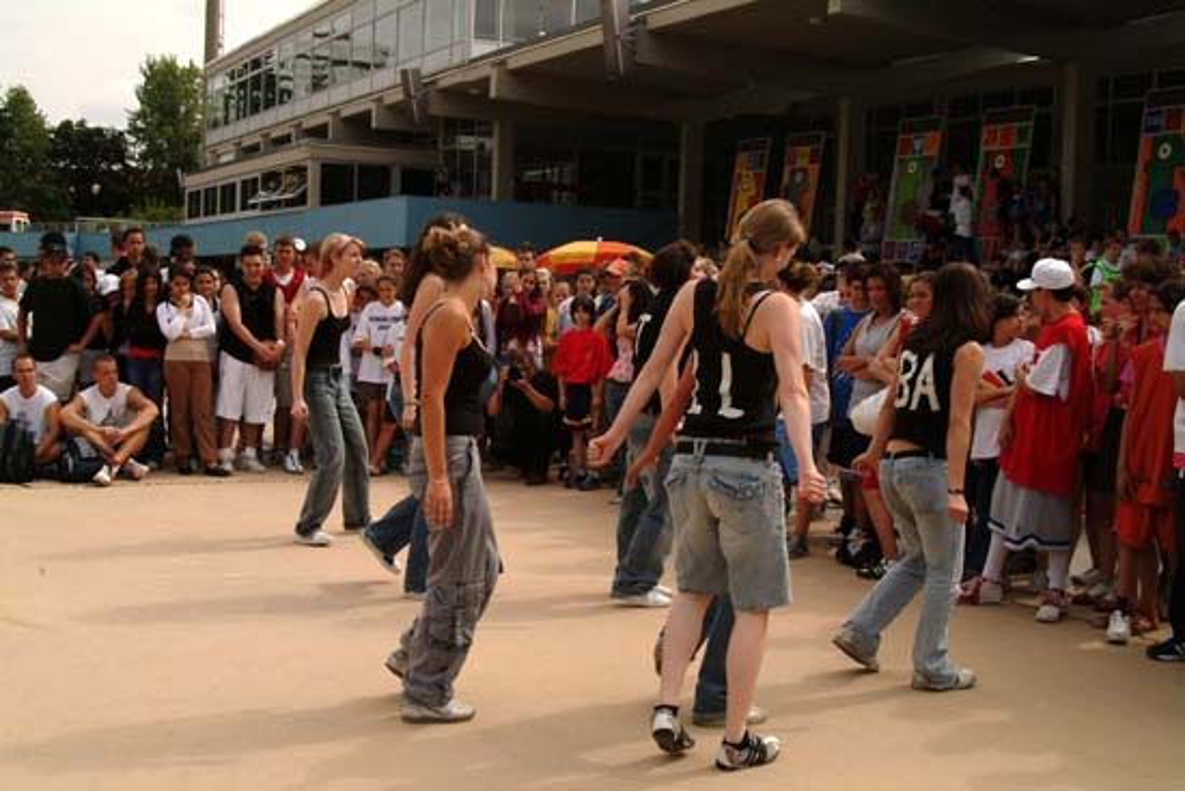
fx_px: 1383
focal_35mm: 42
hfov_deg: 46.4
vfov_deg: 31.9
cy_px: 396
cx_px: 592
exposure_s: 1/350
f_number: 9.5
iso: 200
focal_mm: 28
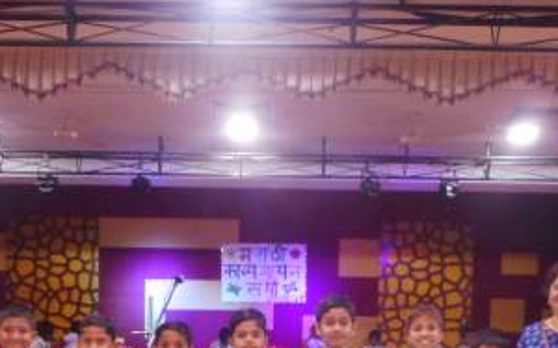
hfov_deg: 38.2
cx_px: 255
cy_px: 406
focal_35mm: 53
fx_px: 805
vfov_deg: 22.6
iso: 400
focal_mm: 4.5
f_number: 3.7
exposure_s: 1/8
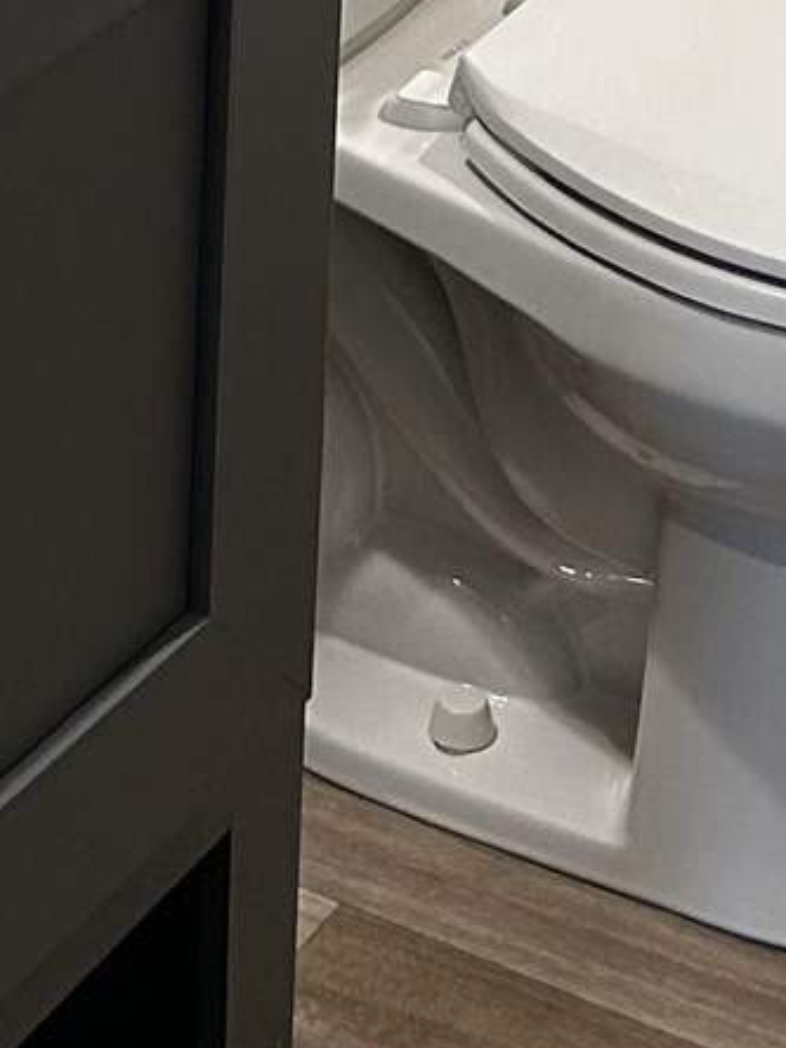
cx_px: 264
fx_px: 4087
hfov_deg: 11.0
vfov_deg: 13.2
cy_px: -812
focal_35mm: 135
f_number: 1.5
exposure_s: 1/120
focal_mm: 5.7
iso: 125
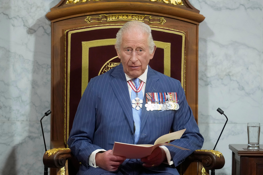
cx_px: 132
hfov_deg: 3.4
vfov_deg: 2.3
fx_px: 4383
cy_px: 88
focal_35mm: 600
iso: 3200
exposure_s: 1/320
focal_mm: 400
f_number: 2.8
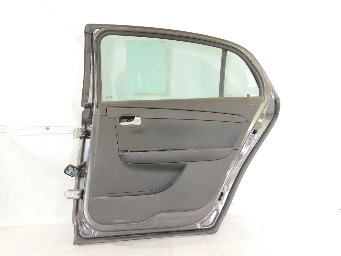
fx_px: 266
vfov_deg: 51.4
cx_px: 170
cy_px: 128
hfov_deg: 65.3
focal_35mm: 27
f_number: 1.79
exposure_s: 1/33
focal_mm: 4.71
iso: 169
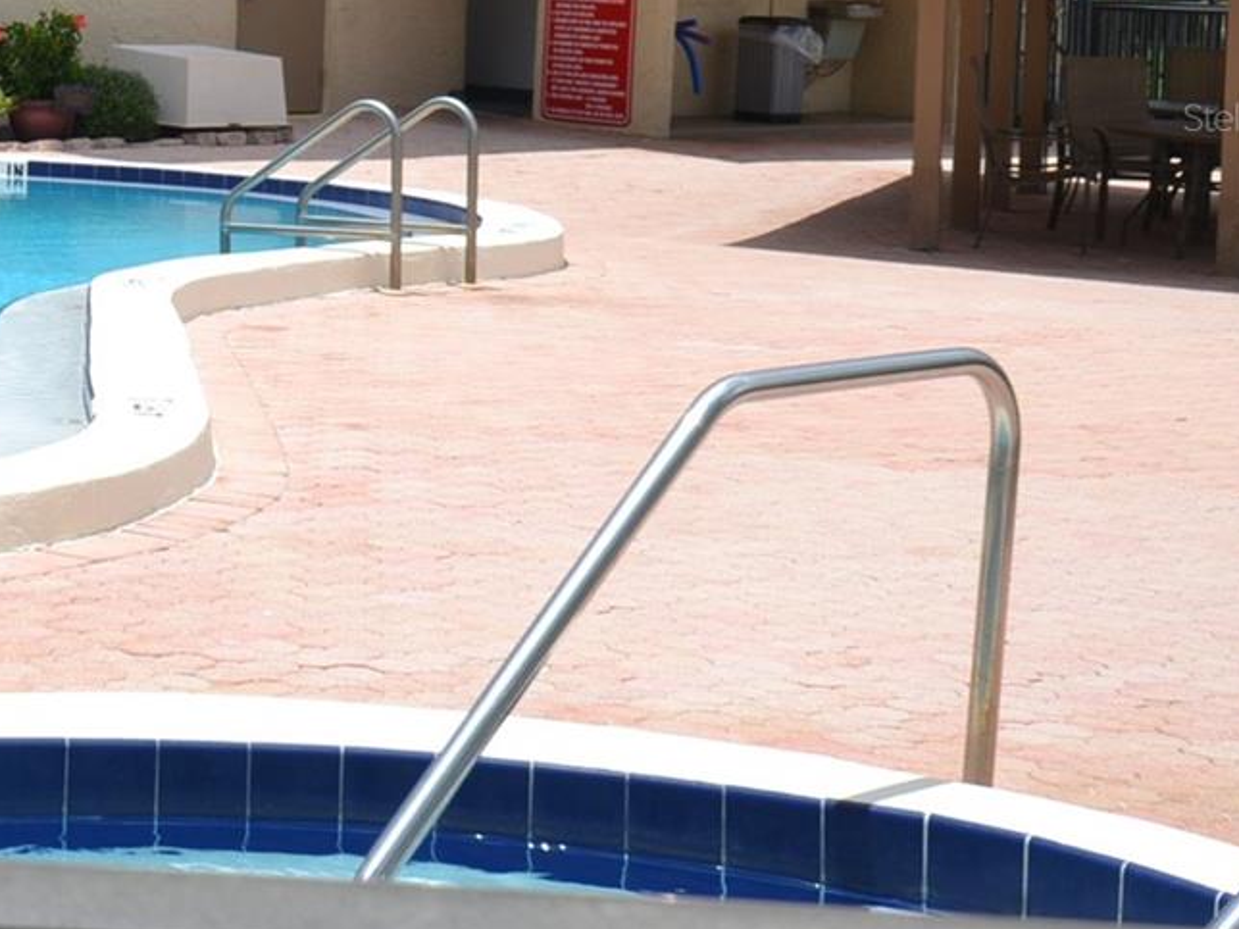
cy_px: 117
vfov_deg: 17.0
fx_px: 3078
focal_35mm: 86
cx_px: -185
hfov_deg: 21.4
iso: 100
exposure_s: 1/250
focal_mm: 24
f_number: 8
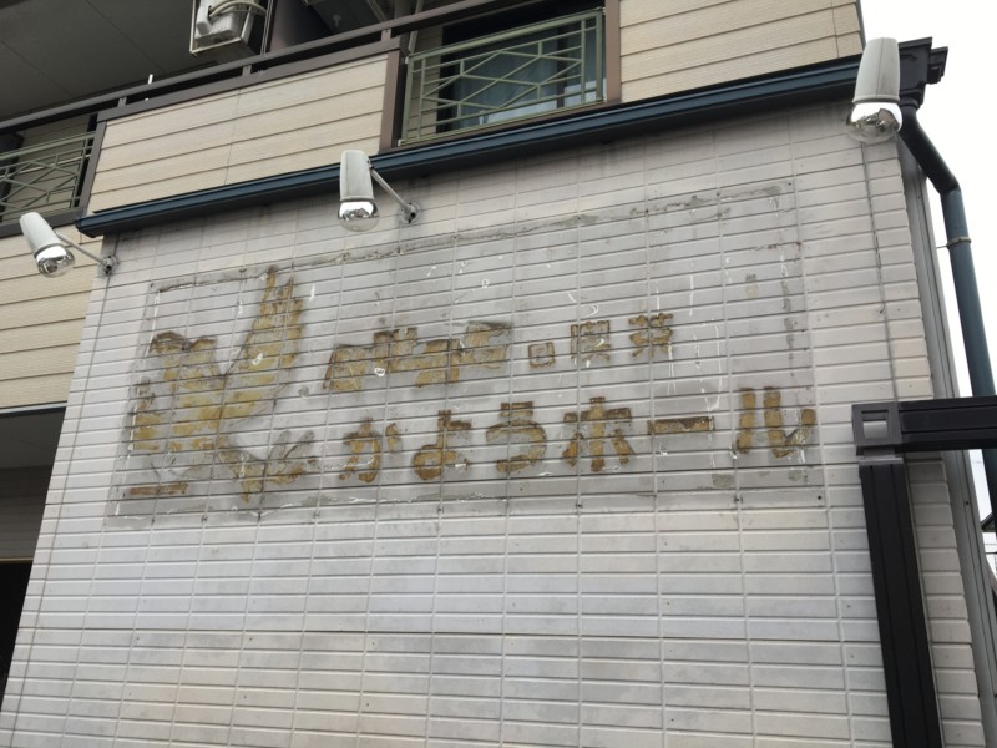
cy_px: 374
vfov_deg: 48.2
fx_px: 835
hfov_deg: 61.7
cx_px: 498
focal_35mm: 29
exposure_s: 1/120
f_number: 2.2
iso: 25
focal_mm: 4.15
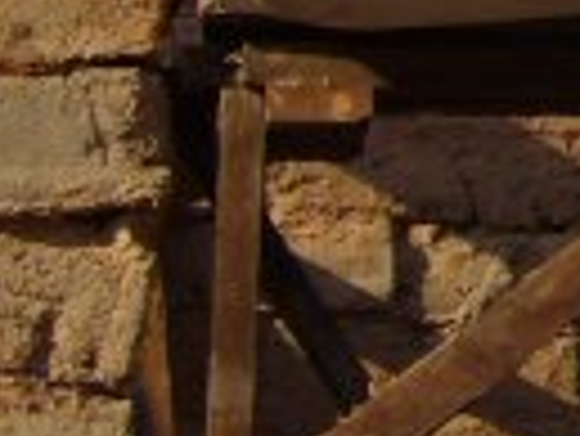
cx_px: 1057
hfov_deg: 10.6
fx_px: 2918
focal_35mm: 174
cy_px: -297
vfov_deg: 8.3
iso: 100
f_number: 5.6
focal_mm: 5.8
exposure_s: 1/400
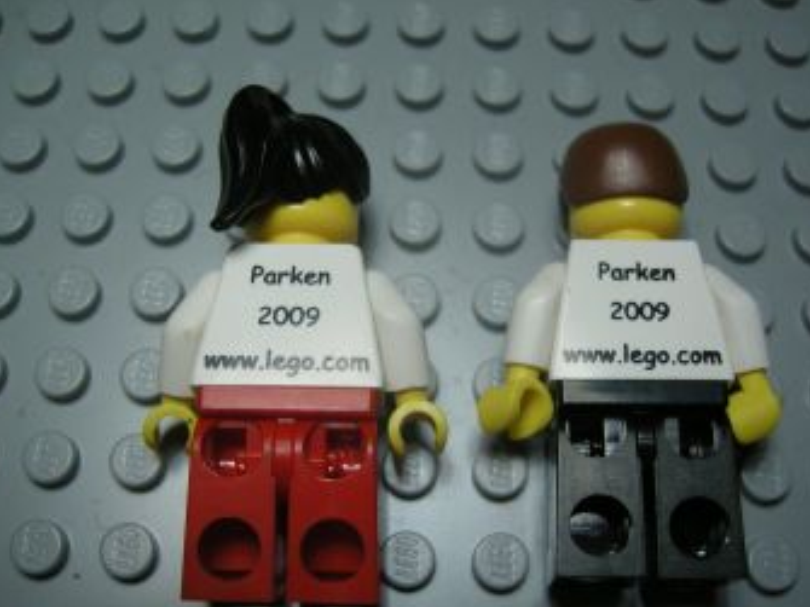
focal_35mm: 43
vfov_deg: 33.5
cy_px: 355
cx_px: 455
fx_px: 1006
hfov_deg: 43.8
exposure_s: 1/61.5
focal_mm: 7.5
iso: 123
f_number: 2.7
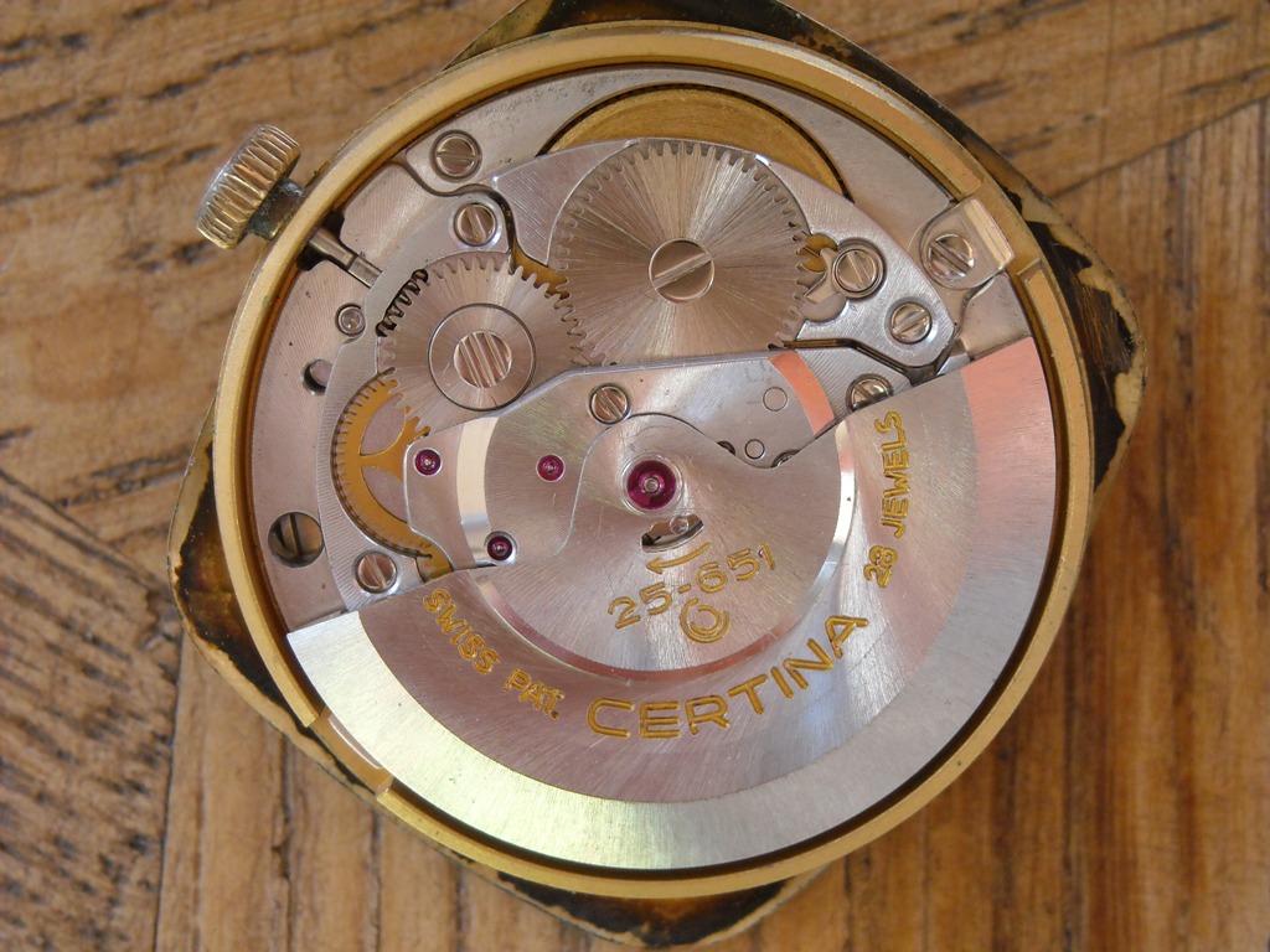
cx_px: 635
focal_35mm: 94
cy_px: 476
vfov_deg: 15.7
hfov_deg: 20.9
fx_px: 3449
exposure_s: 1/60
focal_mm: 15.32
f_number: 4.4
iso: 218
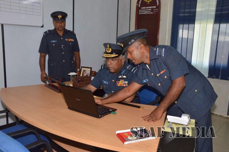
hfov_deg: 59.6
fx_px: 200
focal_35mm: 32
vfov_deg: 41.6
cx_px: 114
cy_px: 76
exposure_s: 1/40
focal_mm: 21
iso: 400
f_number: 5
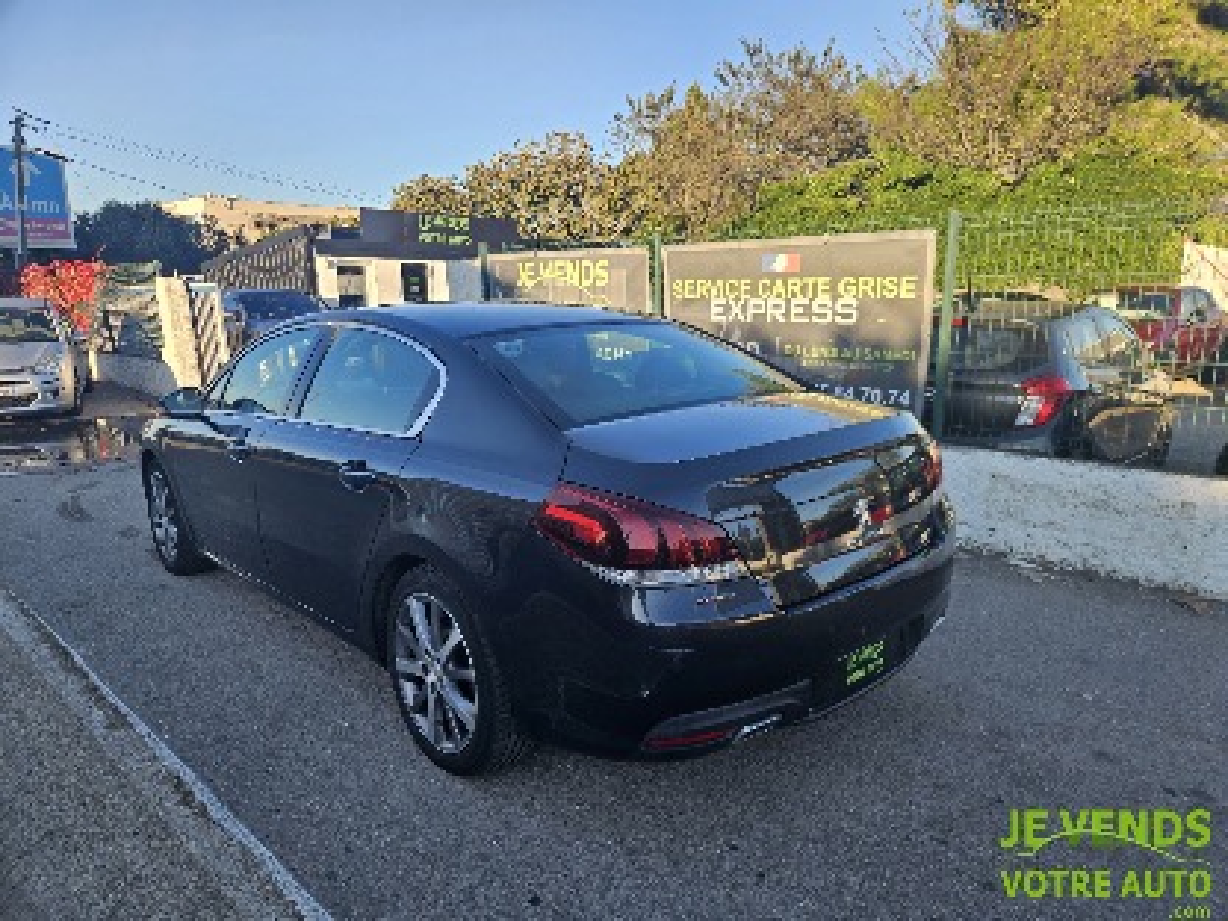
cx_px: 614
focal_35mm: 23
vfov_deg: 58.9
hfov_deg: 73.9
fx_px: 816
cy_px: 460
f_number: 1.8
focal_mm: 5.4
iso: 25
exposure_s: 1/437
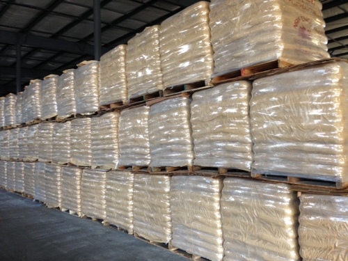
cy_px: 130
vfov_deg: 42.9
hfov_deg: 55.4
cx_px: 174
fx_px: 332
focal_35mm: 33
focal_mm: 4.12
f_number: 2.4
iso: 100
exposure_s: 1/20
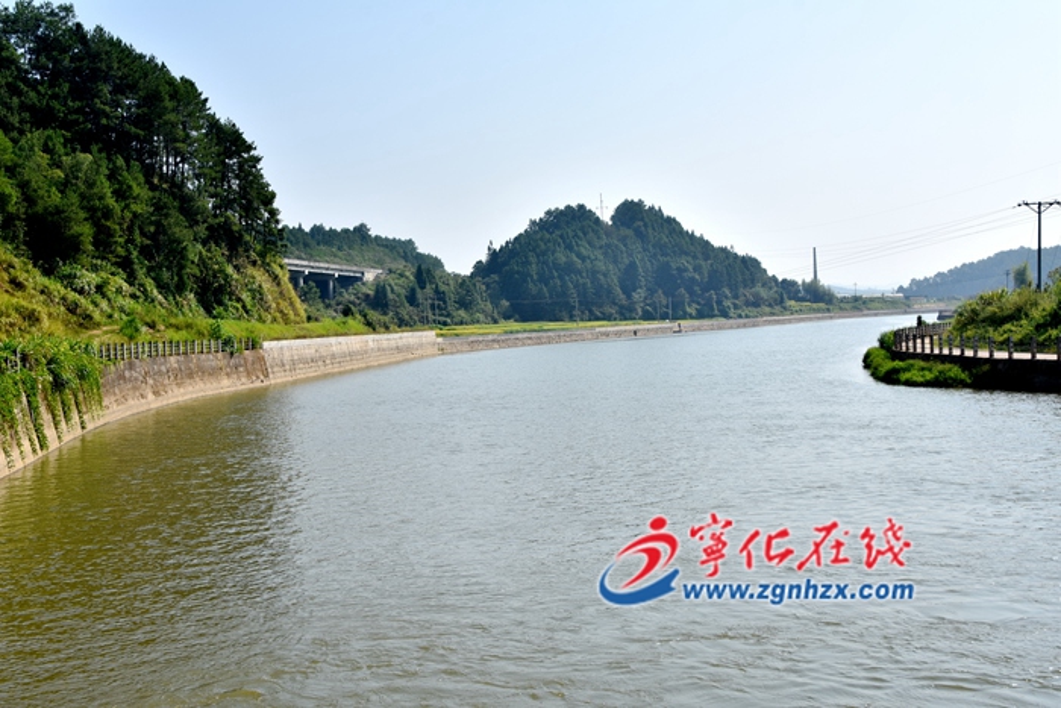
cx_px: 530
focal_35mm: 42
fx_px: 1238
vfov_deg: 31.9
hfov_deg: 46.4
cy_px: 354
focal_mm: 28
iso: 125
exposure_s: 1/400
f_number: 10
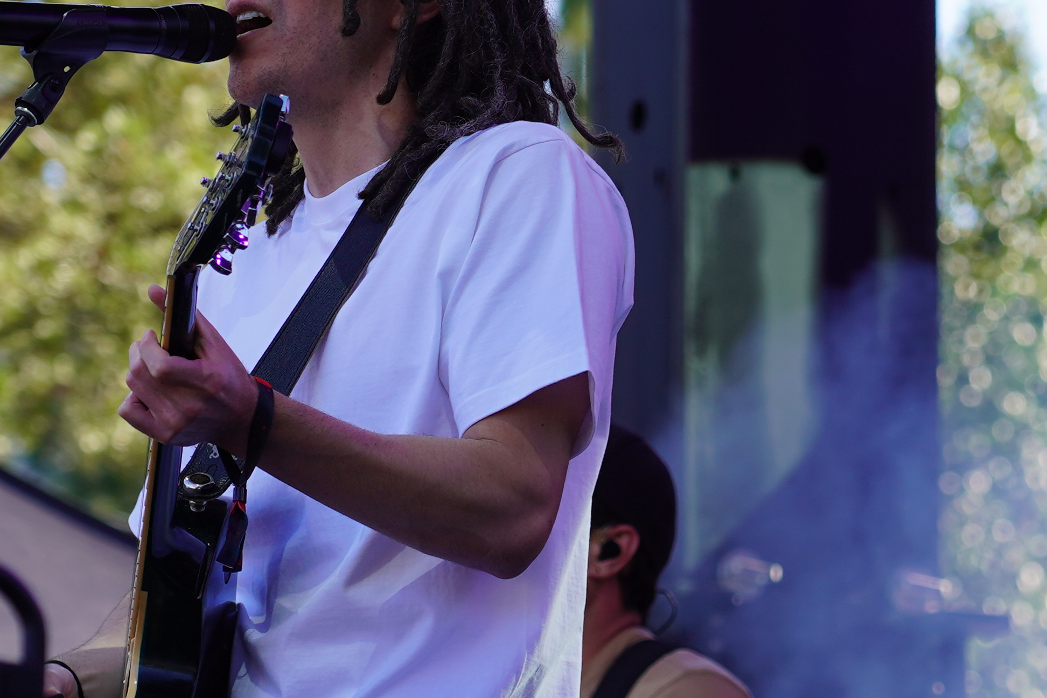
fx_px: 9422
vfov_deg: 4.2
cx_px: 653
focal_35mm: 324
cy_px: 406
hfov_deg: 6.4
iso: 100
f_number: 4.5
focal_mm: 105
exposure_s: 1/200
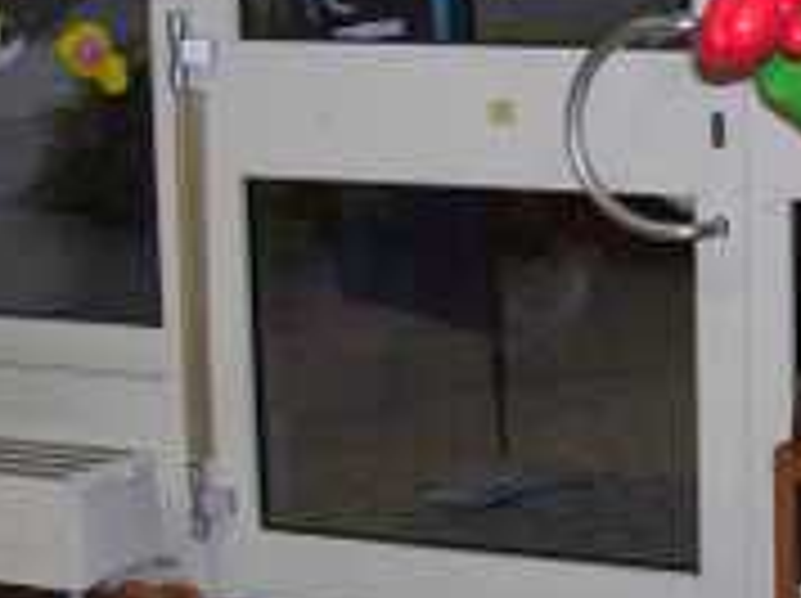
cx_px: 972
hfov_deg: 15.2
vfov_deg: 11.8
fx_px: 2889
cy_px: 369
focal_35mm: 125
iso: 125
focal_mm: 6
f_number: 2.7
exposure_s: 1/60
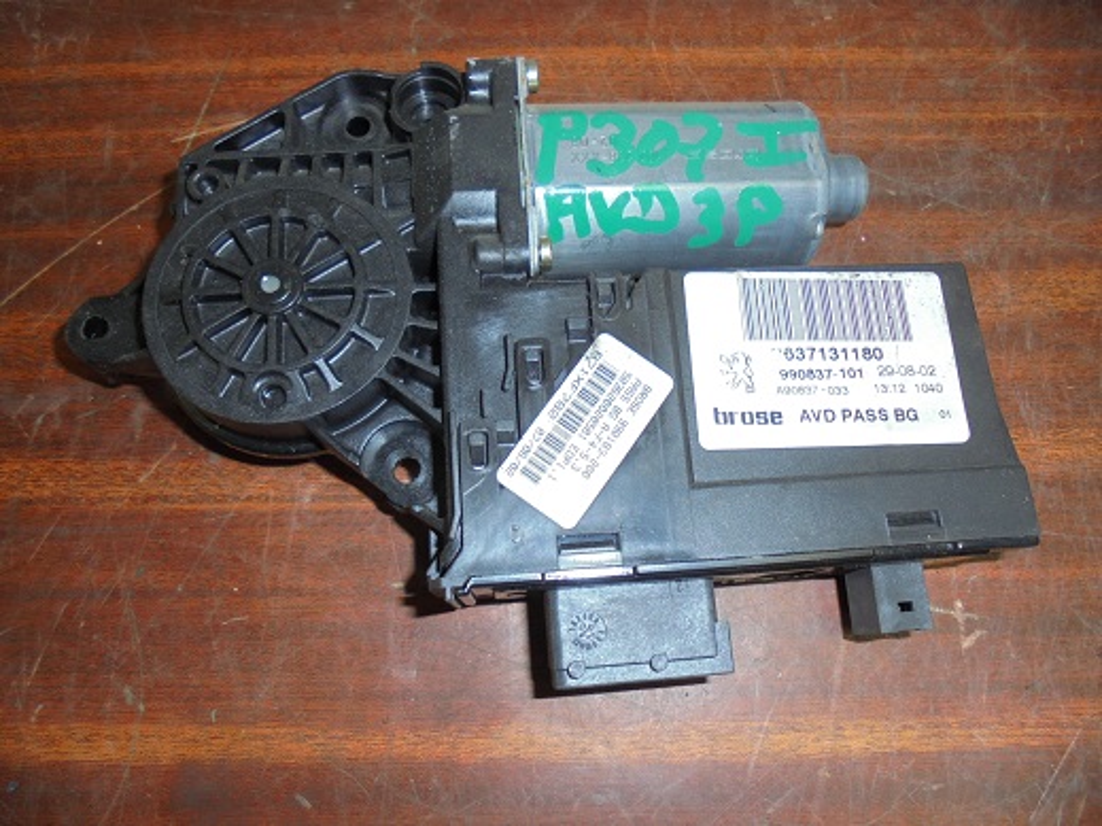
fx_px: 828
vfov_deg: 53.0
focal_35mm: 26
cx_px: 551
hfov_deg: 67.3
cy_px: 413
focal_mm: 4.6
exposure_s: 1/30
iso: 100
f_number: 3.5
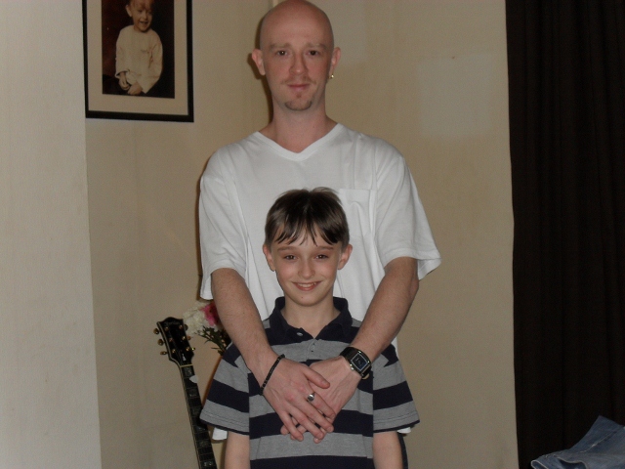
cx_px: 312
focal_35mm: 57
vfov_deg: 25.7
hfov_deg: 33.8
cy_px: 234
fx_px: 1029
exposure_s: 1/60
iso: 200
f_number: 4.3
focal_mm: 10.1
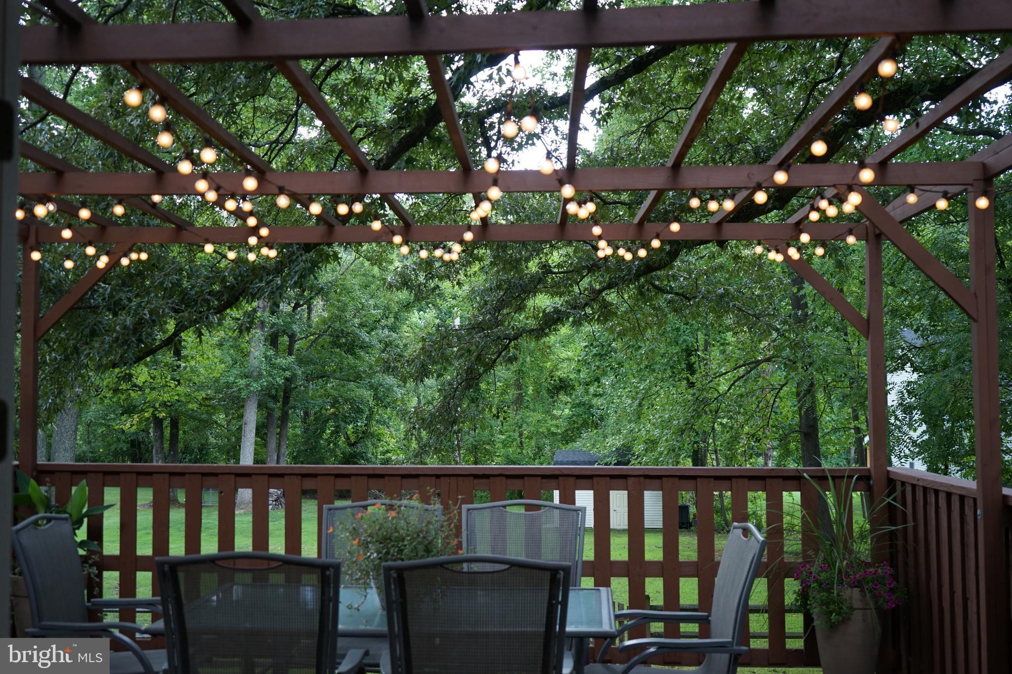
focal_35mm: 42
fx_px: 1180
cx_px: 506
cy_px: 337
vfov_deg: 31.9
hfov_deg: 46.4
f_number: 4.5
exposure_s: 1/160
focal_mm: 42
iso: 640
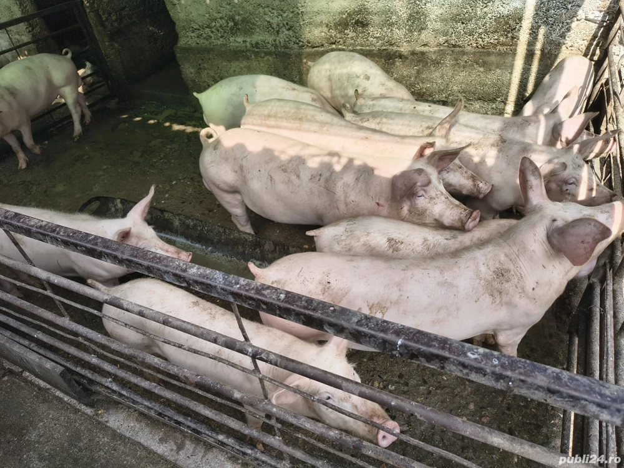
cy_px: 234
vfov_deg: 58.9
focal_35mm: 23
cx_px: 312
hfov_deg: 73.9
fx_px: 415
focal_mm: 5.56
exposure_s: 1/805
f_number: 1.8
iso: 100
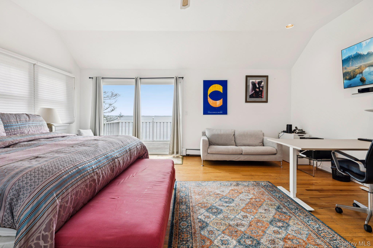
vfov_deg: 73.7
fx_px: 166
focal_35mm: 16
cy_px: 124
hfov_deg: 96.7
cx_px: 186
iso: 160
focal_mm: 16
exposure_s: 1/20
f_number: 9
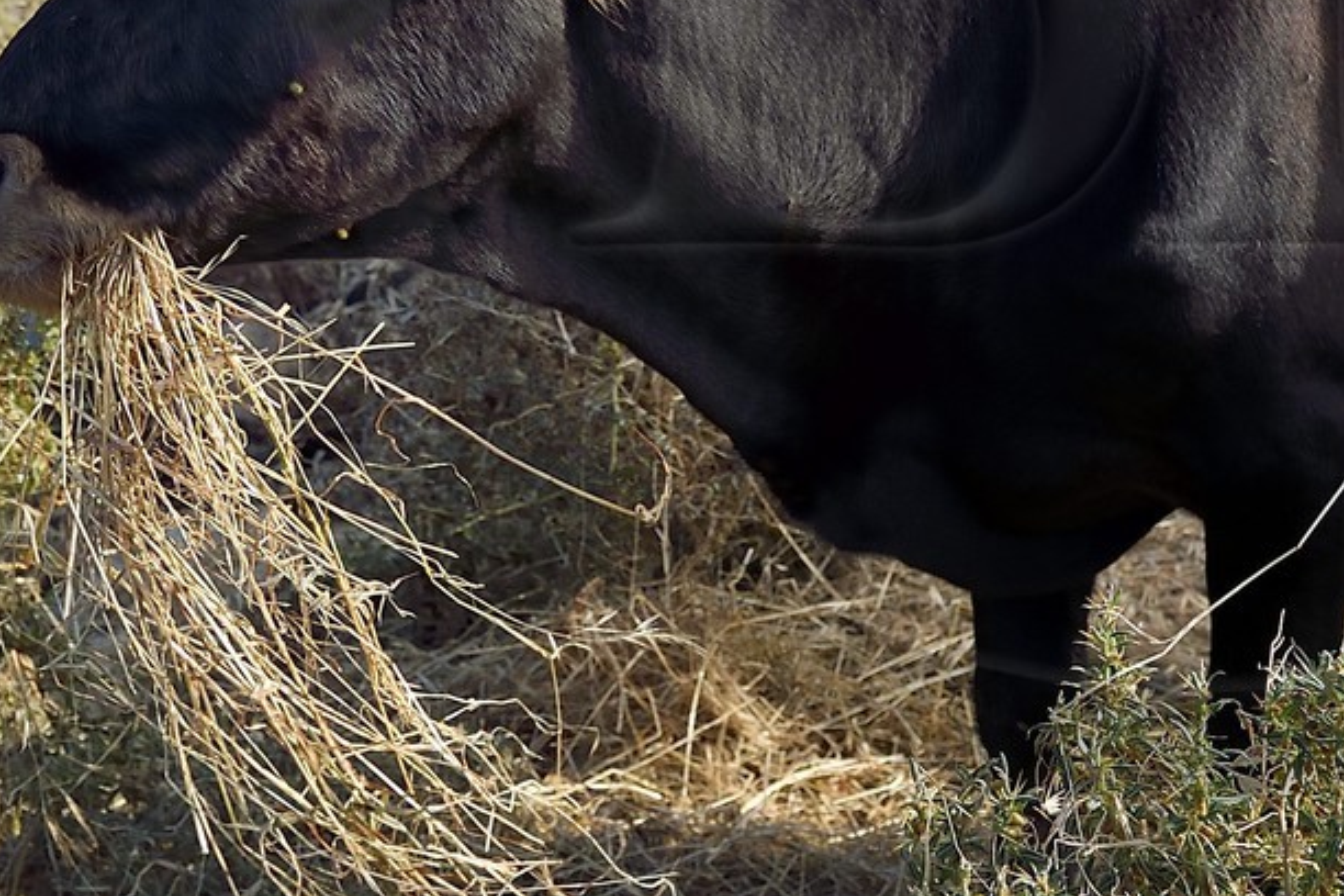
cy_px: -114
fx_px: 3024
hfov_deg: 24.4
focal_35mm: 81
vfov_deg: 16.3
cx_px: 1190
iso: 200
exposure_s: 1/400
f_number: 5
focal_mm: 31
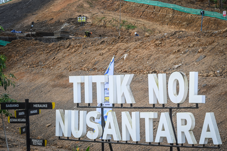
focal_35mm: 110
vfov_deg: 12.4
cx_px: 114
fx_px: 693
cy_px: 76
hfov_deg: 18.6
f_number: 8
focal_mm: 110
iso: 1000
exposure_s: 1/1000
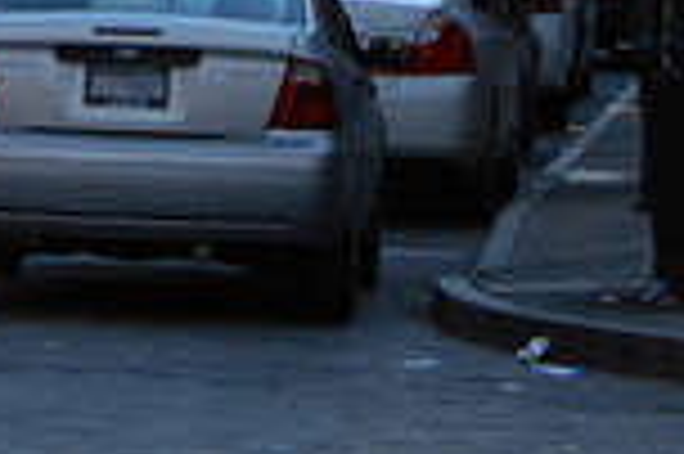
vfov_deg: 3.7
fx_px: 6908
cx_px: -63
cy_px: -364
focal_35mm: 364
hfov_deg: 5.6
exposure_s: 1/250
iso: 200
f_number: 10
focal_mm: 46
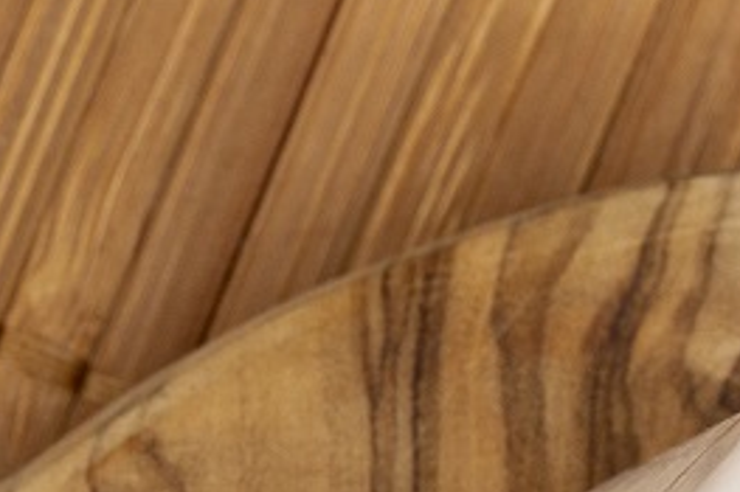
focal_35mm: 300
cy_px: 1147
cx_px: -706
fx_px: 6160
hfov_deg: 6.7
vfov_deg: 4.5
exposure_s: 1/125
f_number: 10
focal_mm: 35
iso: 100
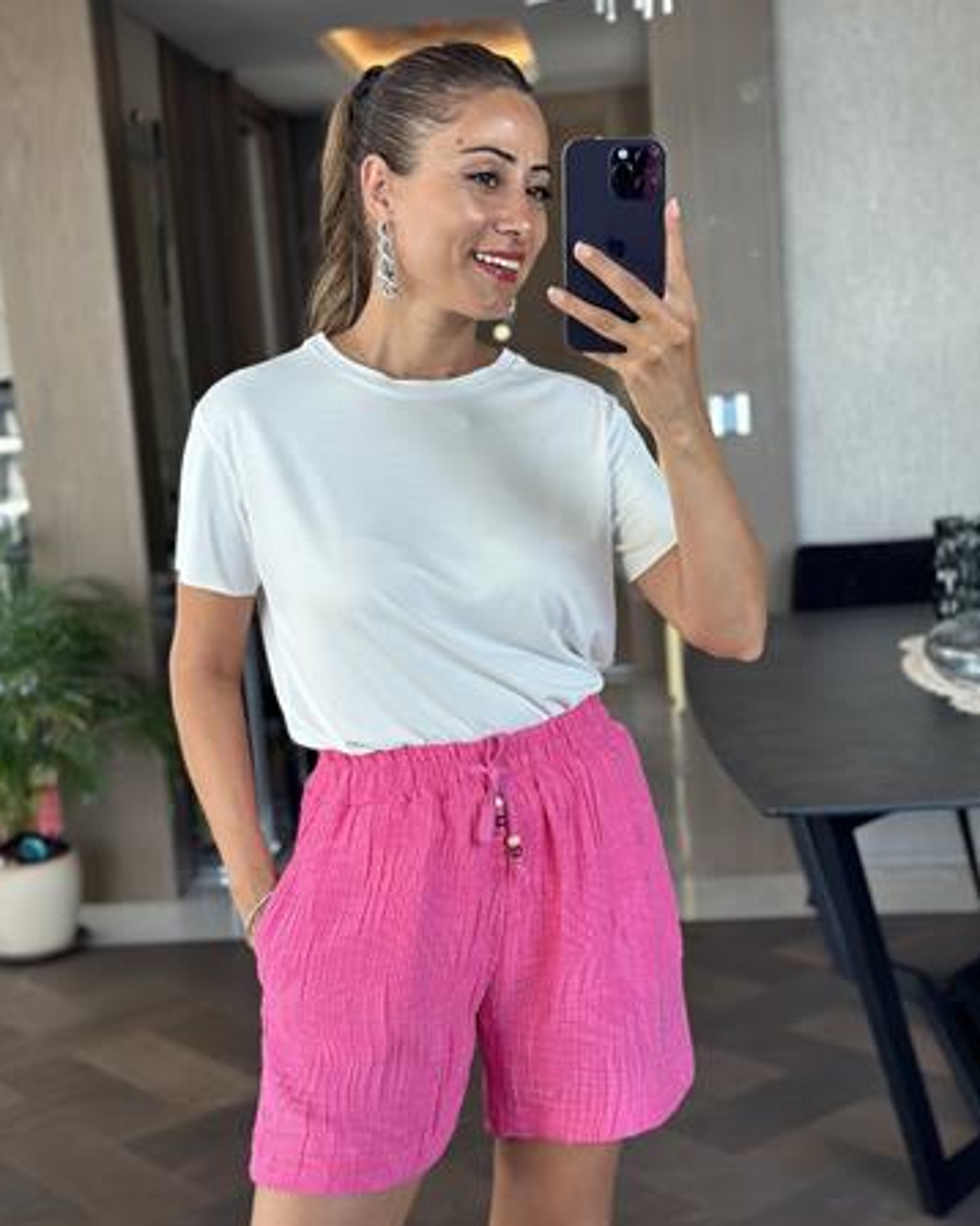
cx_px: 468
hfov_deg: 28.6
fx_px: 1923
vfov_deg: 35.4
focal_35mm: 53
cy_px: 665
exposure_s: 1/150
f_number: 1.78
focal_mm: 6.86
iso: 160
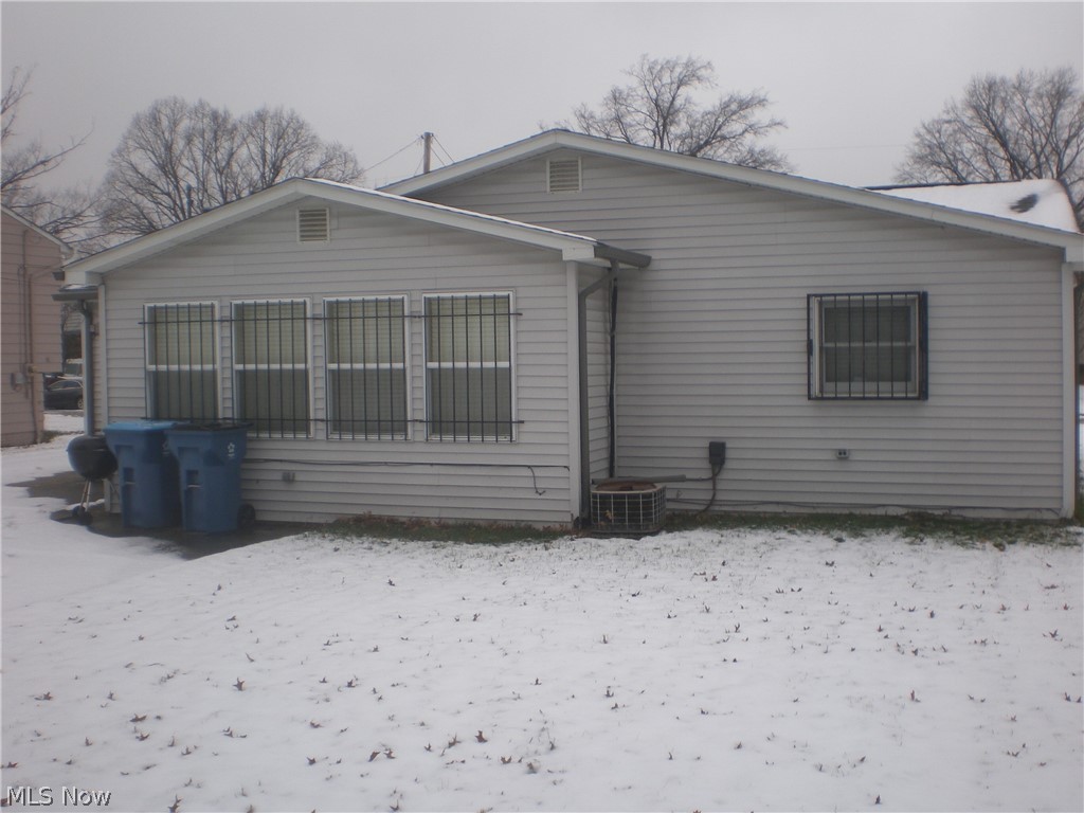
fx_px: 1190
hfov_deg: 49.0
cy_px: 406
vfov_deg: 37.7
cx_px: 542
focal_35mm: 38
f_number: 4.6
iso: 64
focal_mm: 6.3
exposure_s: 1/160
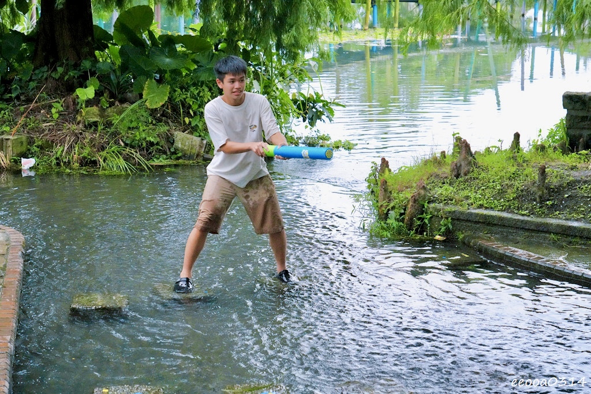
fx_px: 1199
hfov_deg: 27.7
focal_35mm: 73
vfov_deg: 18.7
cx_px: 296
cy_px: 197
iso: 6400
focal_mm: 73
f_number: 8
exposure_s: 1/1600
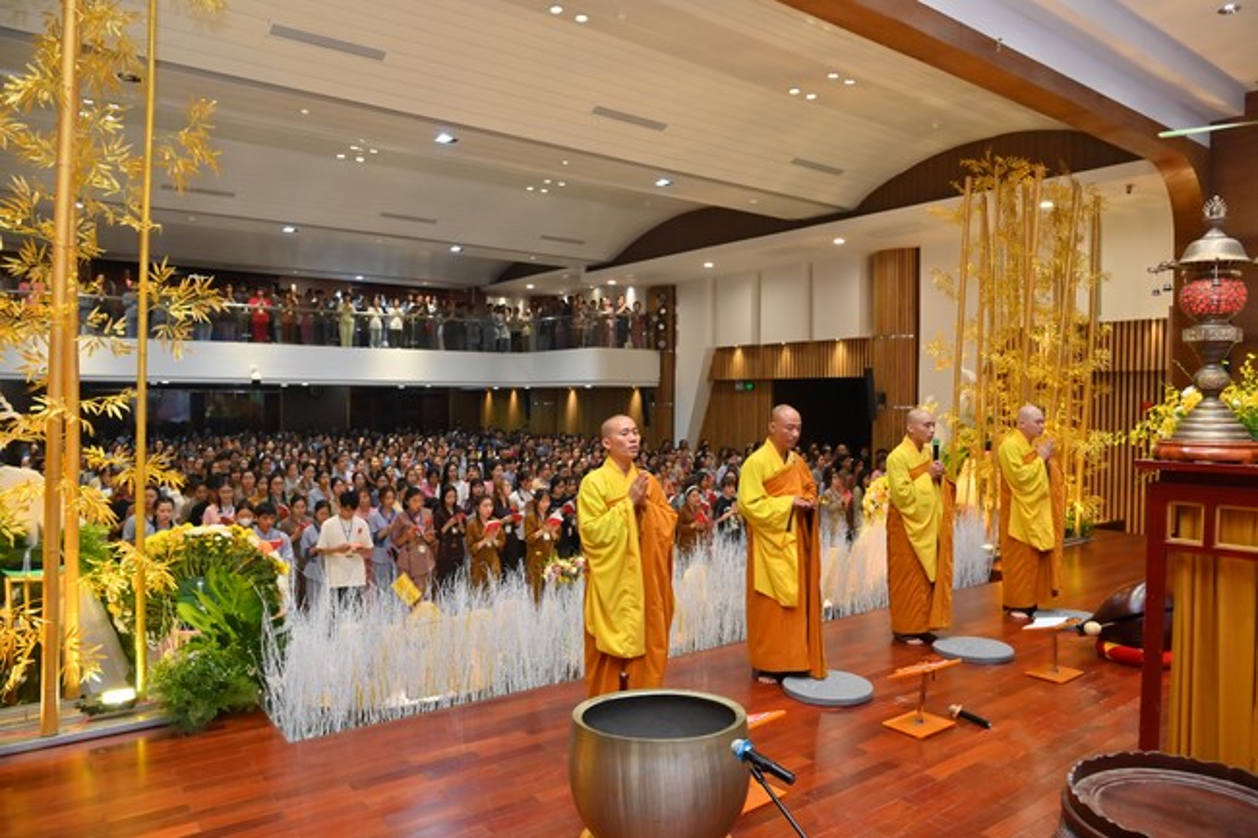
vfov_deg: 53.1
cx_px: 629
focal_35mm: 24
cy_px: 419
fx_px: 838
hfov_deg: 73.8
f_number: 5.6
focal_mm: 24
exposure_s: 1/125
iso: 1250
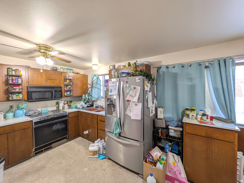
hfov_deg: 102.1
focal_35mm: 14
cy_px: 92
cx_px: 122
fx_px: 99
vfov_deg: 85.7
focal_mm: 1.83
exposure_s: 1/40
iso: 77
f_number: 2.2
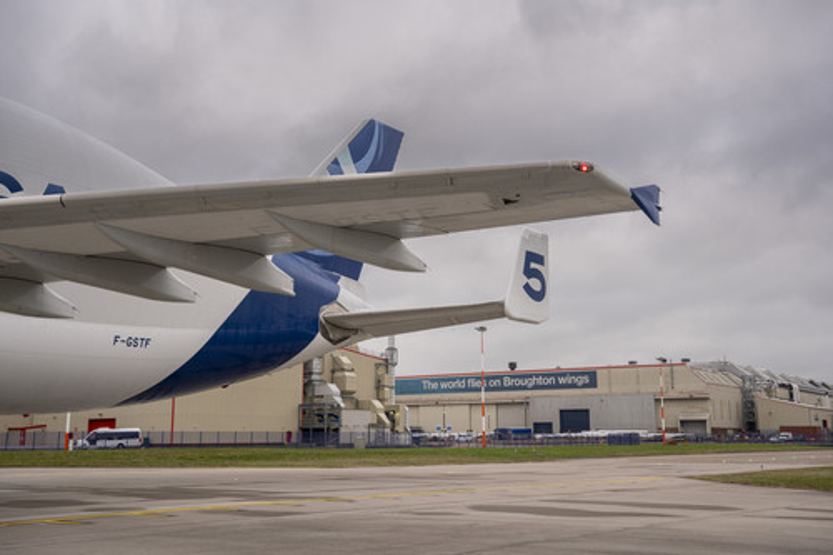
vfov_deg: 32.6
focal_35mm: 41
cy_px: 278
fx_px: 948
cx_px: 416
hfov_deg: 47.4
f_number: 7.1
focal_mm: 41
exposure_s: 1/200
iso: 250
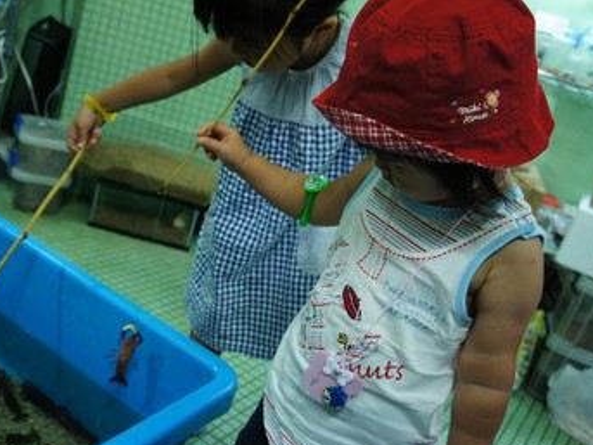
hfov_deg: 50.1
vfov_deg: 38.6
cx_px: 268
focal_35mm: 37
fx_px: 634
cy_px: 229
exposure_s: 1/40
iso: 1000
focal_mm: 22
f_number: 4
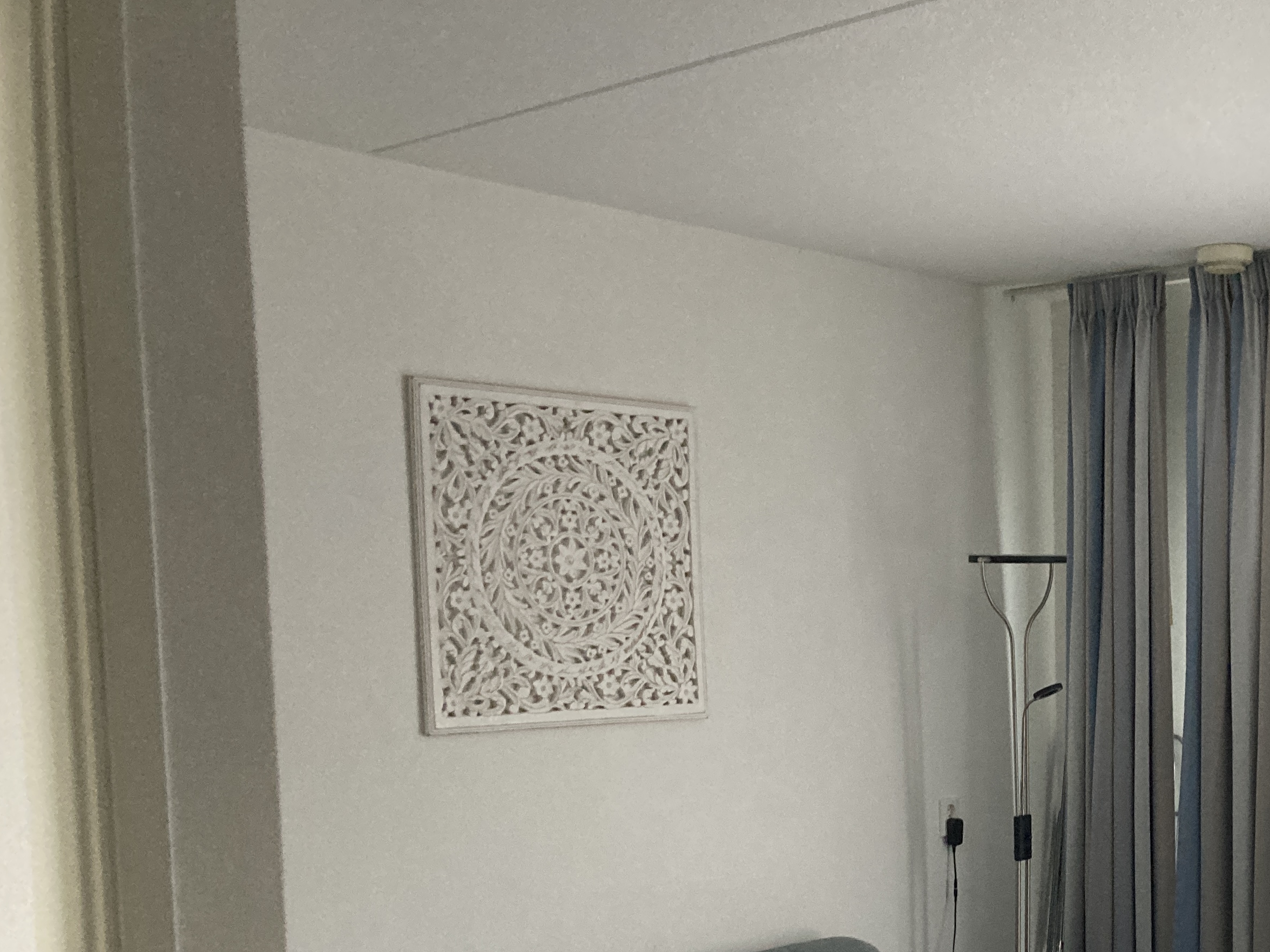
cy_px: 812
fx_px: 1761
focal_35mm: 48
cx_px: 1086
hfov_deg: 37.6
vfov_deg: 29.3
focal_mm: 3.99
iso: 320
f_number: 1.8
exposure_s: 1/60
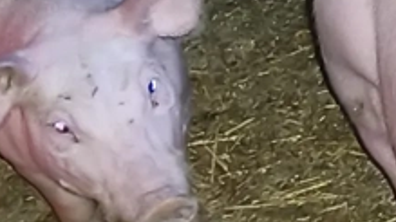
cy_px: -97
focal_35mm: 184
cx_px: 790
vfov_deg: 6.5
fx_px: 1931
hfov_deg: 10.7
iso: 5000
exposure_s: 1/16.7
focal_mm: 6.18
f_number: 1.65
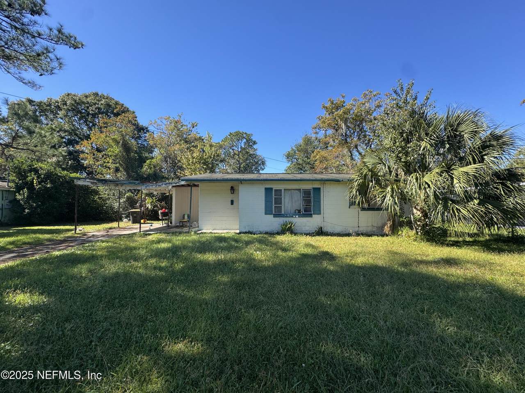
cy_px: 196
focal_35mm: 14
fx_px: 212
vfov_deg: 85.7
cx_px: 262
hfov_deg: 102.1
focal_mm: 2.22
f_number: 2.2
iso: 40
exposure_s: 1/741
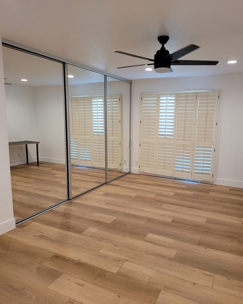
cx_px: 123
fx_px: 252
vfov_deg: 62.2
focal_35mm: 28
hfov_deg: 51.5
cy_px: 149
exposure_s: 1/119
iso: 250
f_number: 1.8
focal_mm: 5
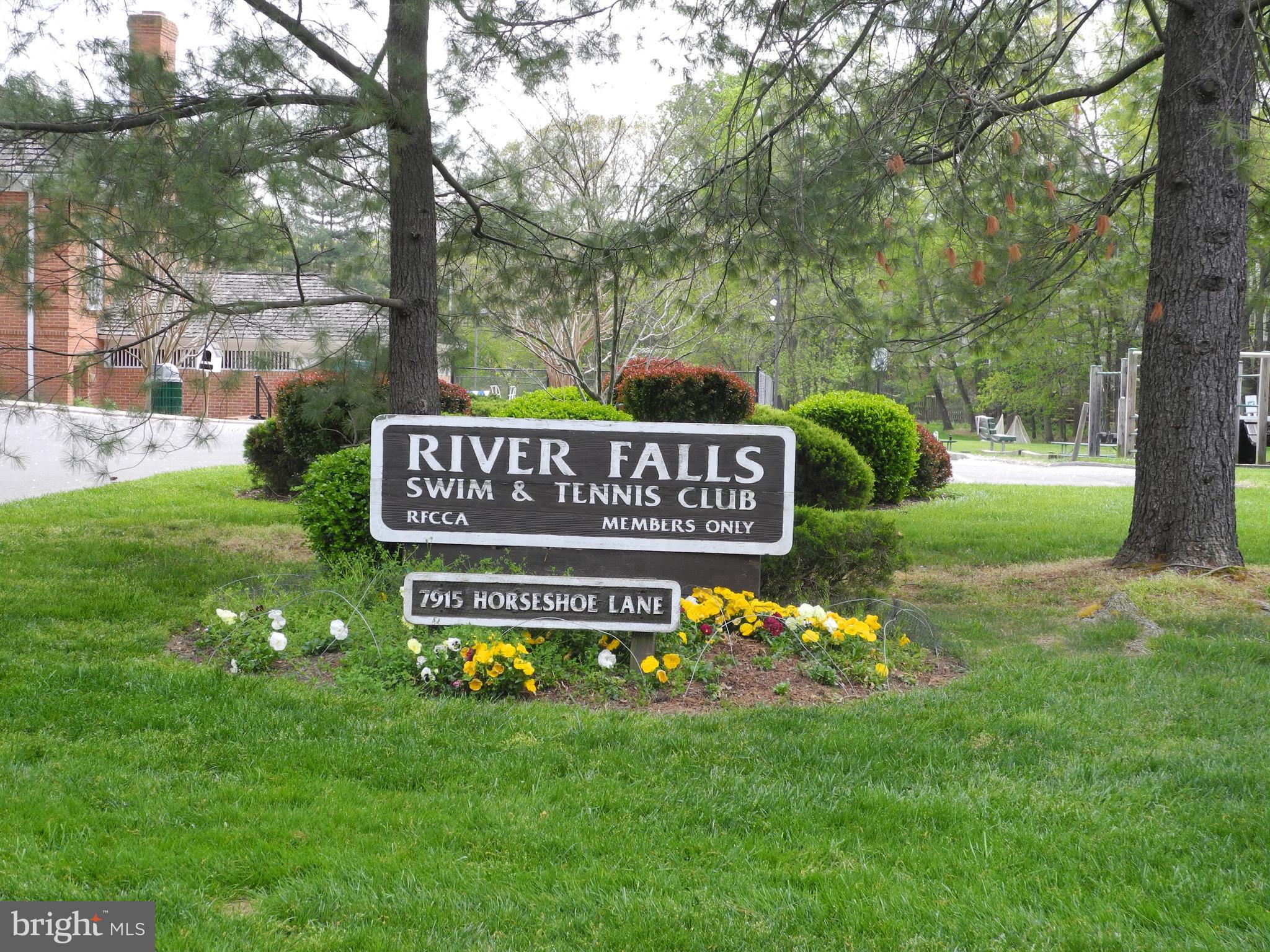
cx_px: 635
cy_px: 476
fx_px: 2238
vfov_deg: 24.0
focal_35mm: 61
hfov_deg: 31.7
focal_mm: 13
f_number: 3.5
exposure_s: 1/320
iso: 100
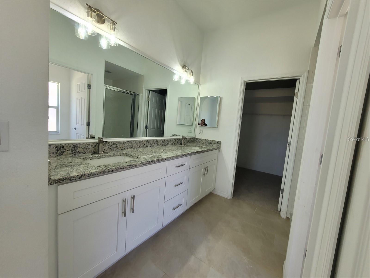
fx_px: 139
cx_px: 185
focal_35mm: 13
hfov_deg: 106.2
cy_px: 139
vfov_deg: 89.9
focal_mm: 2.2
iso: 64
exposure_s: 1/60
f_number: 2.2
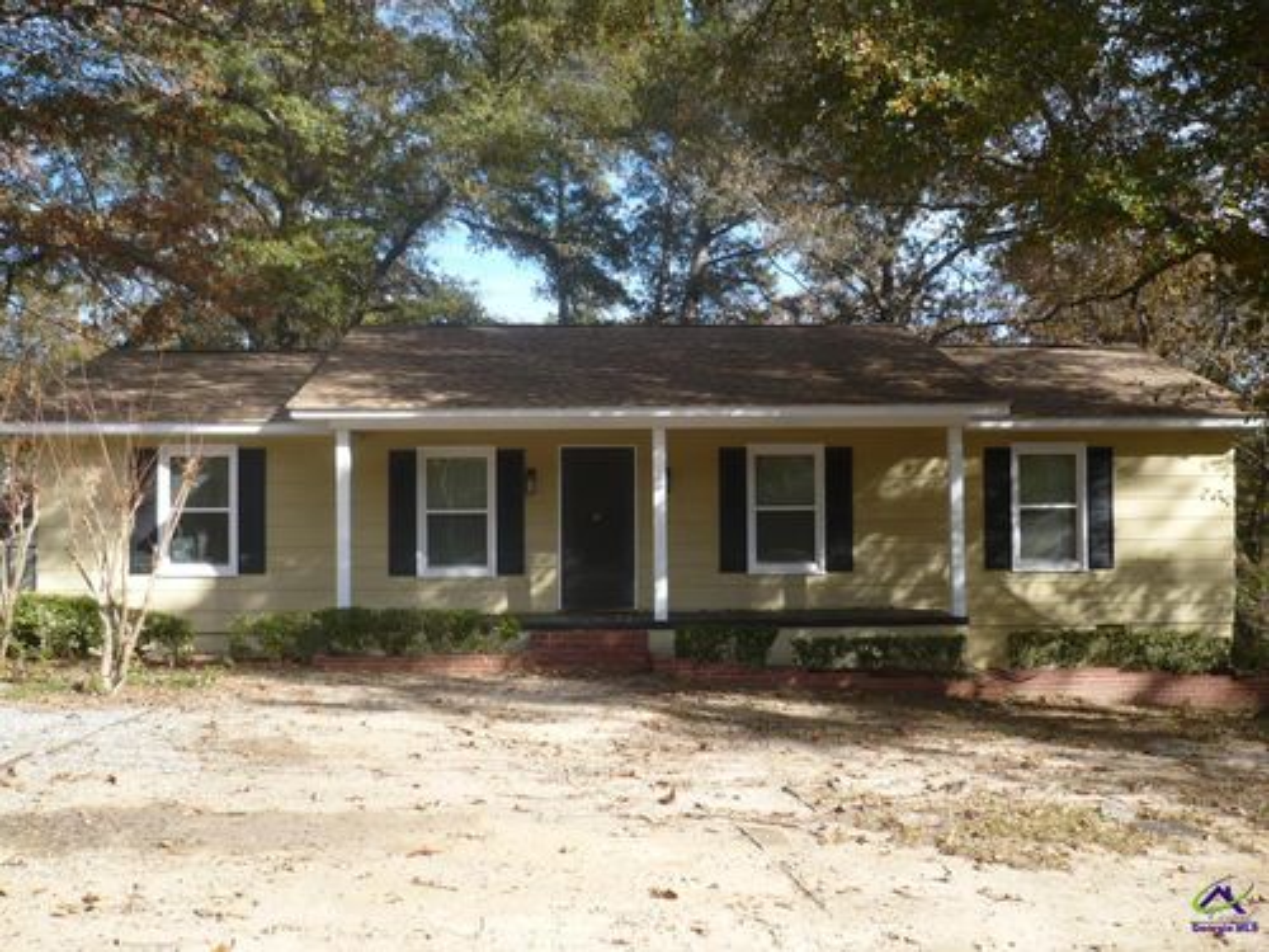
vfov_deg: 40.7
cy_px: 476
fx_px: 1283
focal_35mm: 35
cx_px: 634
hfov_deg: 52.6
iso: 100
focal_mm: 5.8
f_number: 2.8
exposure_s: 1/500
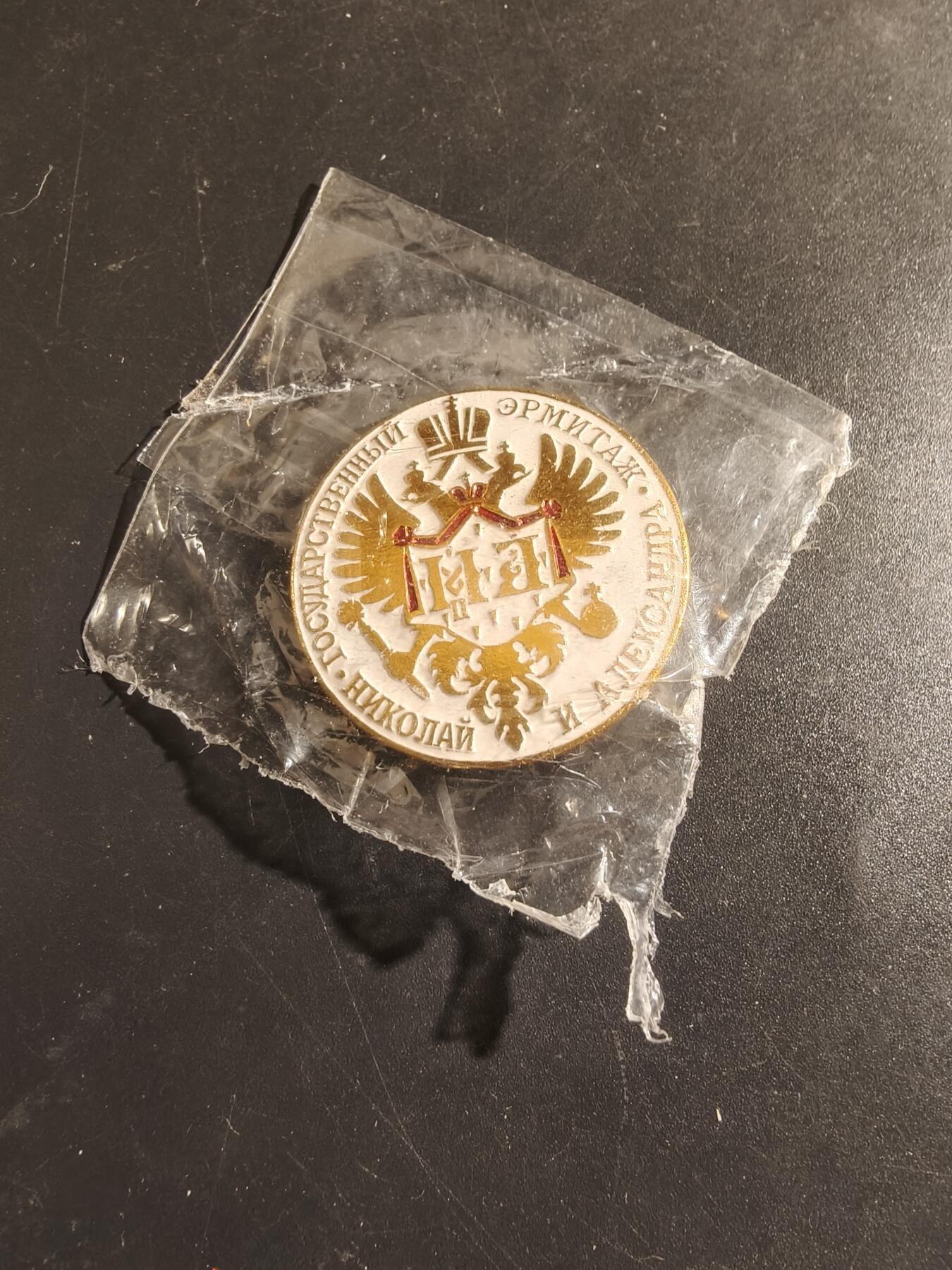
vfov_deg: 73.9
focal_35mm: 23
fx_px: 843
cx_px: 476
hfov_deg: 58.9
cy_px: 635
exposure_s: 1/50
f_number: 2
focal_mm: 2.32
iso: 200
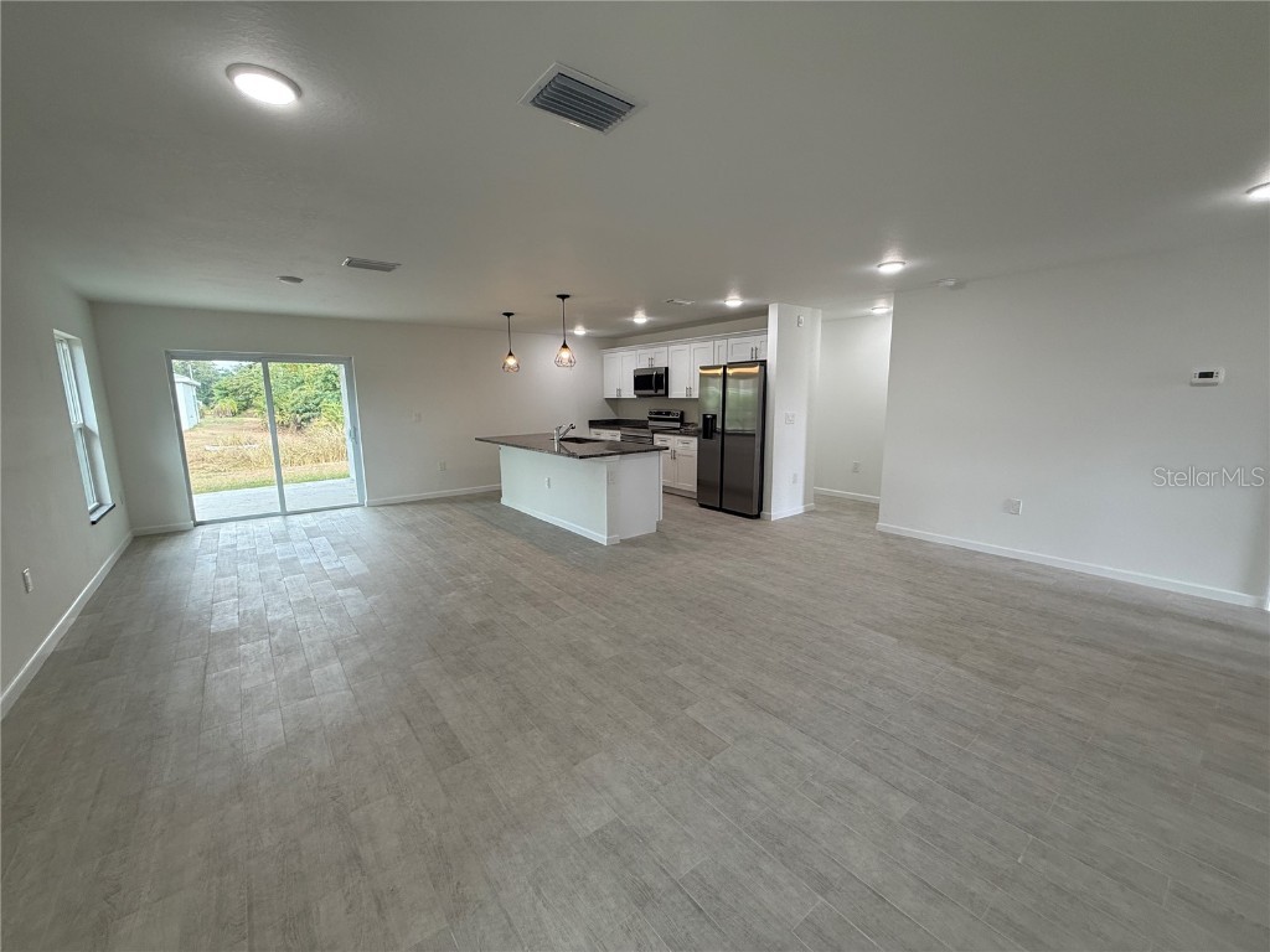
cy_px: 476
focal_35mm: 14
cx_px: 635
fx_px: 514
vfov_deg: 85.7
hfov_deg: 102.1
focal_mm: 2.22
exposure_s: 1/120
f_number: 2.2
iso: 100
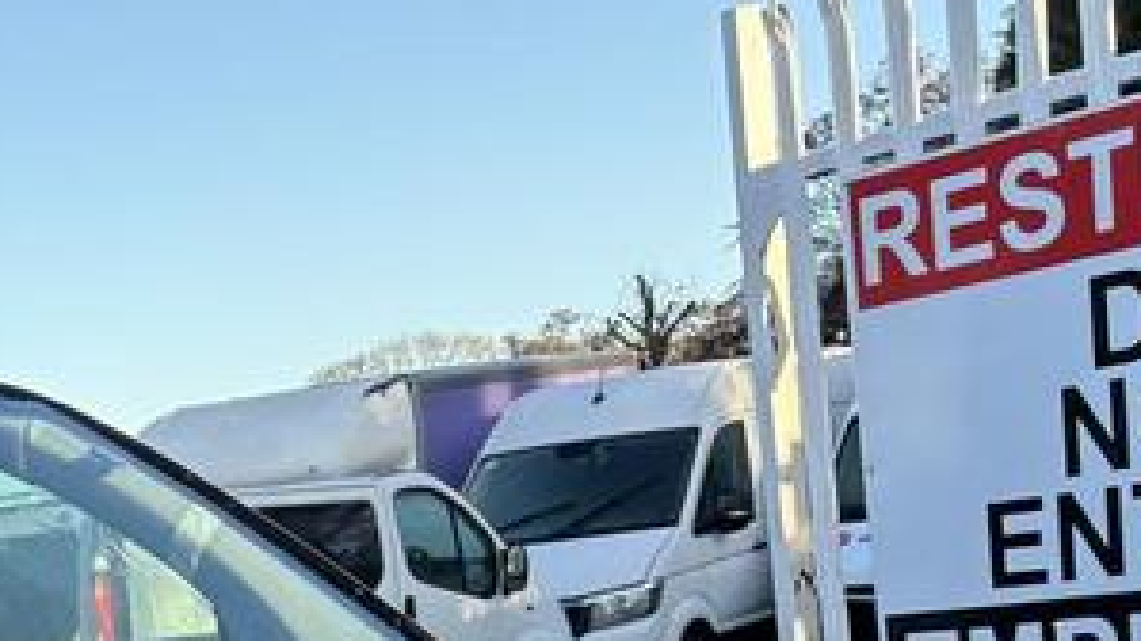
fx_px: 2571
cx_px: -149
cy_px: 1160
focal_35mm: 85
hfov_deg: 23.3
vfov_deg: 12.9
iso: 64
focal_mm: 5.96
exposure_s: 1/773
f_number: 1.6
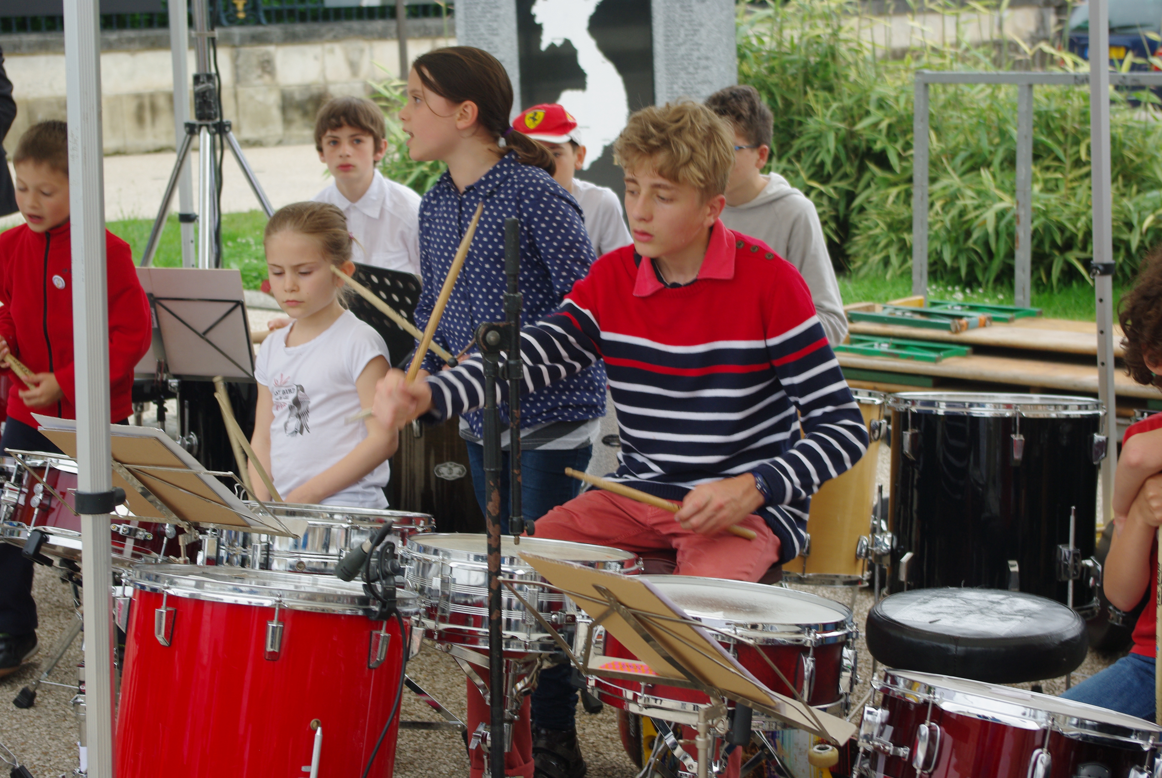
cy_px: 389
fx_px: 2327
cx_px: 581
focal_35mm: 72
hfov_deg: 28.0
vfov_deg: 19.0
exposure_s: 1/60
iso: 200
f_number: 5.6
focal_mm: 47.5
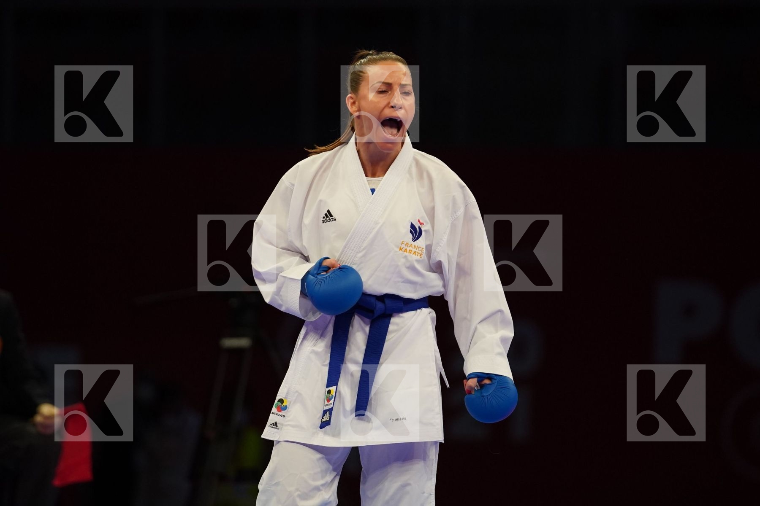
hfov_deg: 7.7
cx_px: 380
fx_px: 5657
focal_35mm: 268
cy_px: 253
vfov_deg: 5.1
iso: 2000
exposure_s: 1/1000
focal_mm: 179
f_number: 2.8
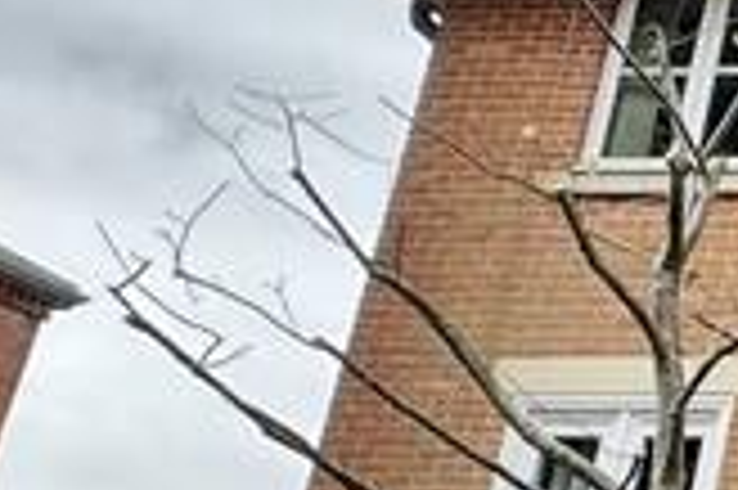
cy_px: 396
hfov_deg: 15.0
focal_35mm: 91
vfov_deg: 14.9
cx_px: 1710
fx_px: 1864
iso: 50
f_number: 2.2
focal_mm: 2.22
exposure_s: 1/968
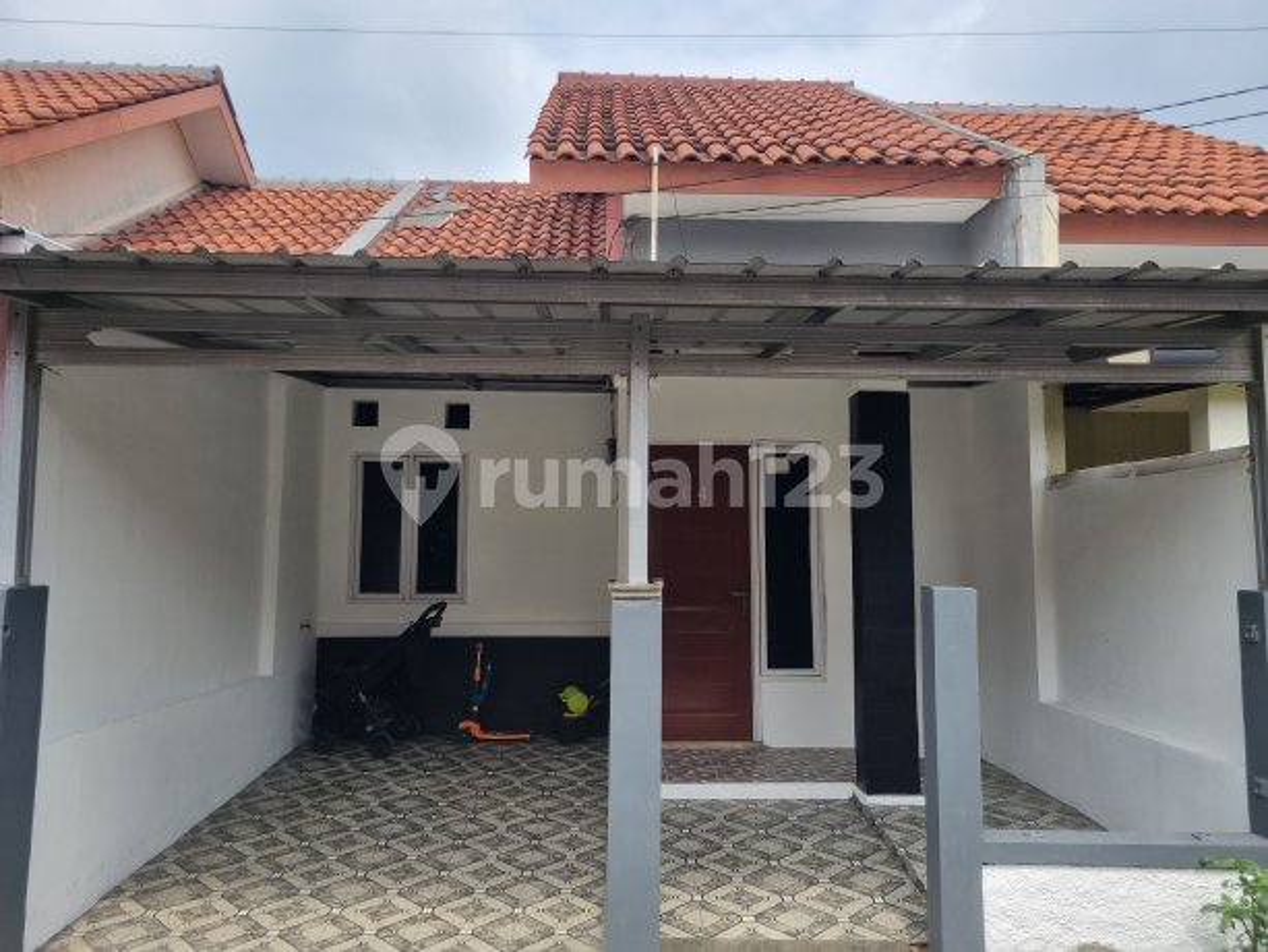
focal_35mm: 26
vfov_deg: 53.1
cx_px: 634
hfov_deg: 67.3
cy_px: 476
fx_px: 953
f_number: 1.8
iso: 50
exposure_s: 1/1544
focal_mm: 5.4
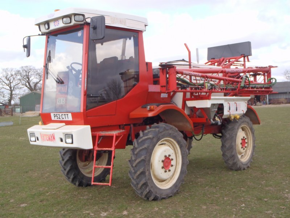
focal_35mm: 42
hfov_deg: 44.8
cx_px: 145
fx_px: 352
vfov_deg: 34.3
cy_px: 109
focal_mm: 7.57
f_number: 5
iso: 80
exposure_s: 1/125
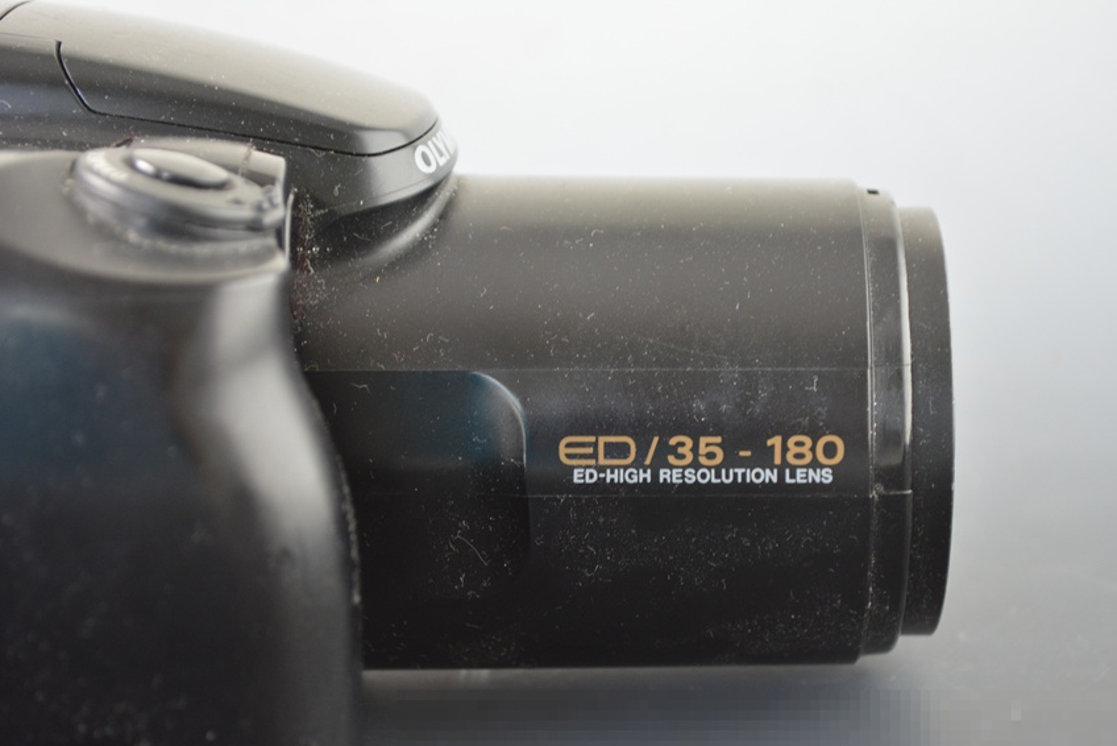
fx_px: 2717
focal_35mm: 88
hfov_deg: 23.2
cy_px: 394
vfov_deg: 15.6
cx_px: 580
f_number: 5.6
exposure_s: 1/60
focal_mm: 55
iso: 800
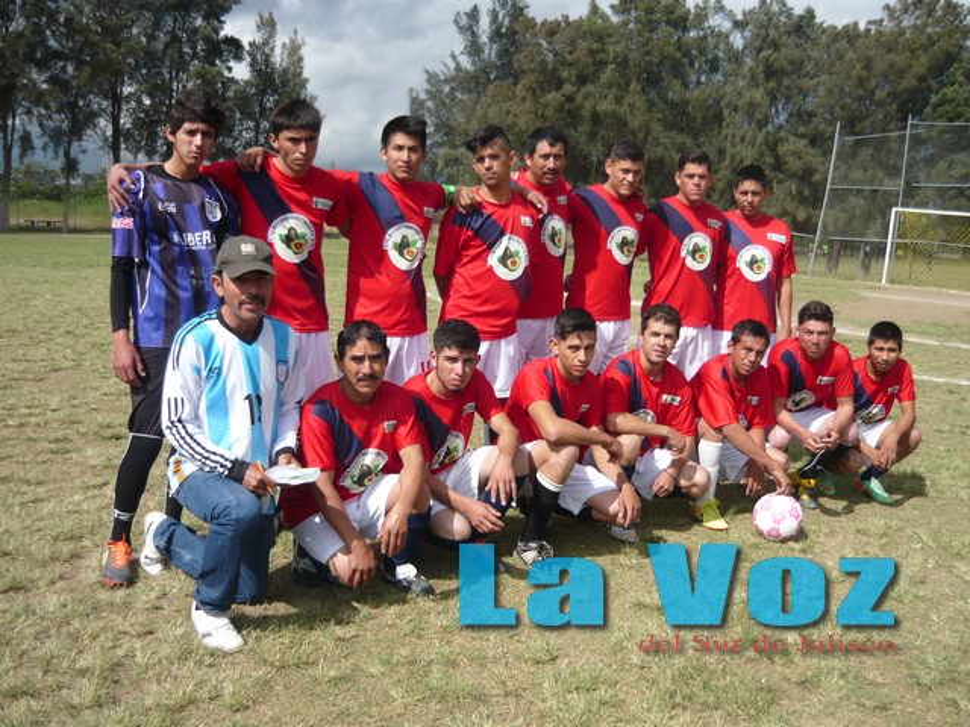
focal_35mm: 33
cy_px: 364
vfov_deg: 42.9
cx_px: 485
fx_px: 925
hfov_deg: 55.4
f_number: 8
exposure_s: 1/250
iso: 100
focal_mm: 5.5
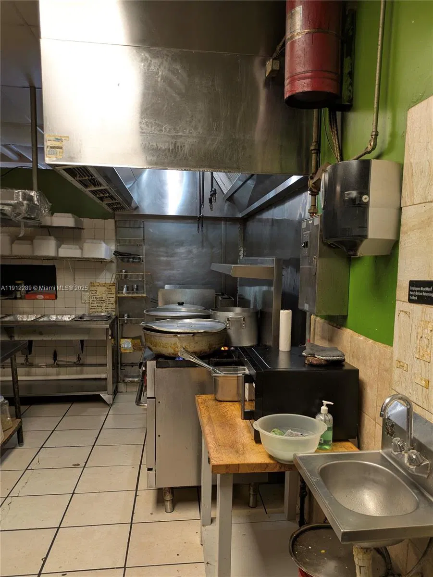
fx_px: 417
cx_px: 216
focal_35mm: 25
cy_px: 288
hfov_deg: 54.9
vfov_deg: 69.4
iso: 136
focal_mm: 5.43
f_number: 1.89
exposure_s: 1/40
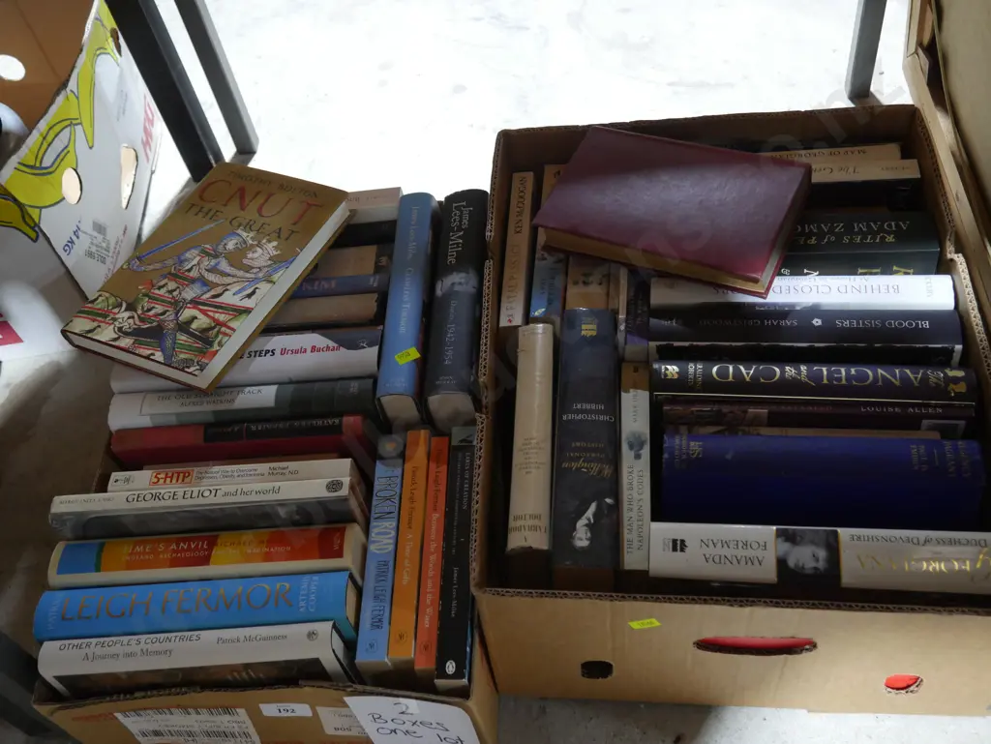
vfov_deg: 39.7
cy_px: 372
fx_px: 1031
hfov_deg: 51.3
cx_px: 496
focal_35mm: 36
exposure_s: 1/60
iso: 1600
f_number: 4
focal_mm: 18
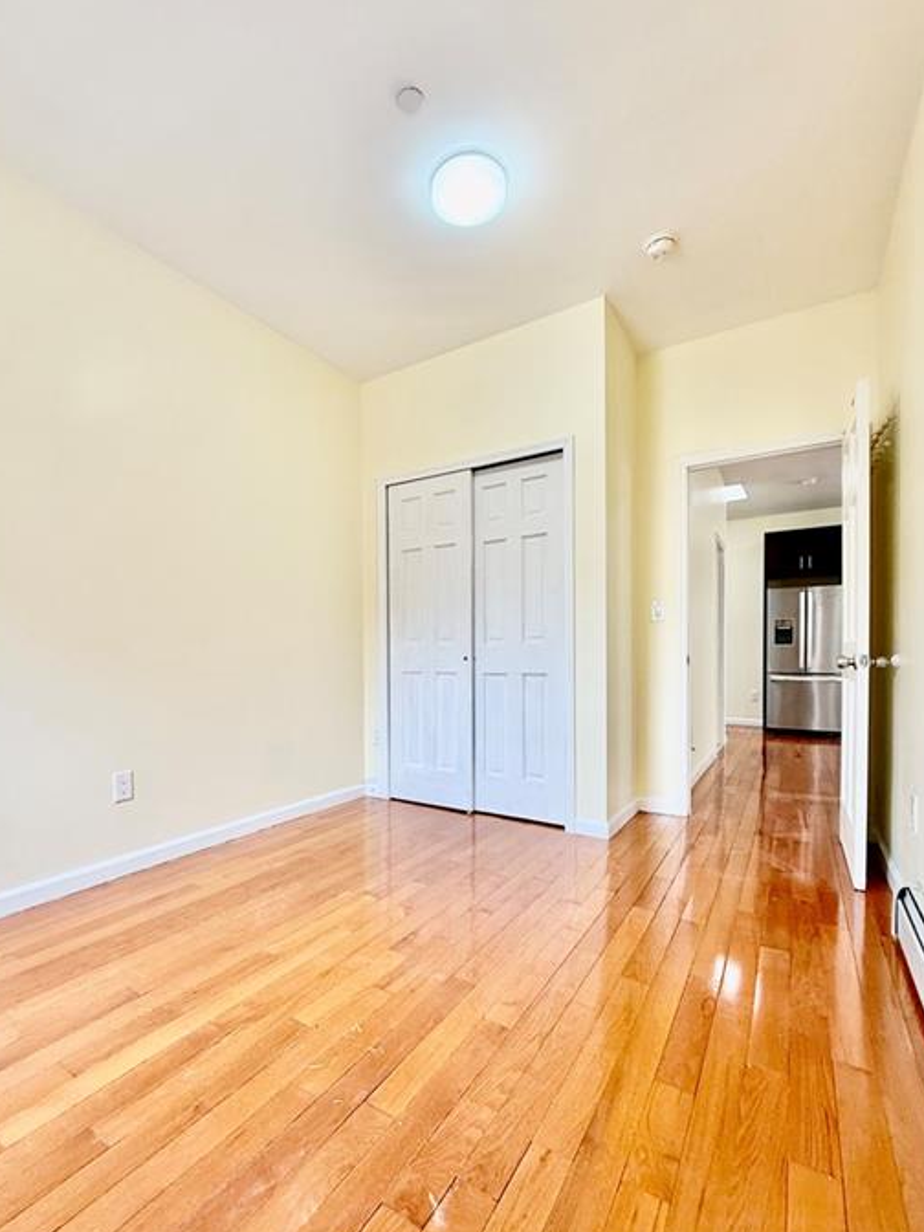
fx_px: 569
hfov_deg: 77.9
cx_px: 416
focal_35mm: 16
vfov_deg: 94.3
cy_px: 667
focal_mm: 2.22
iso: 125
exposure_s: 1/120
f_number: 2.2
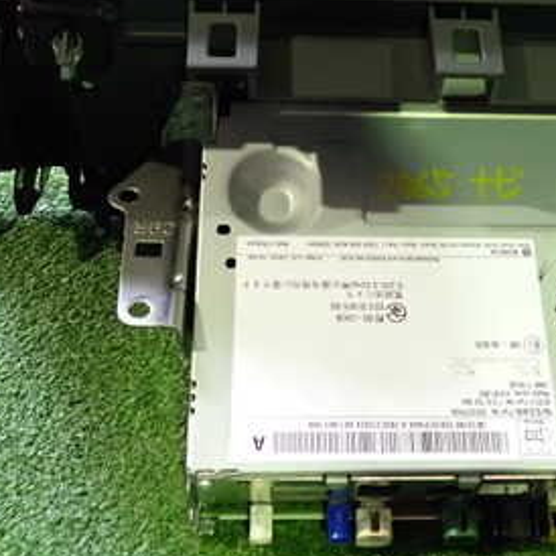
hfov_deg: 29.4
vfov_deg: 29.4
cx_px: 353
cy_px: 197
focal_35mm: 58
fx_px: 1054
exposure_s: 1/30
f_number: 2.3
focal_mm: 5.4
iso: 400
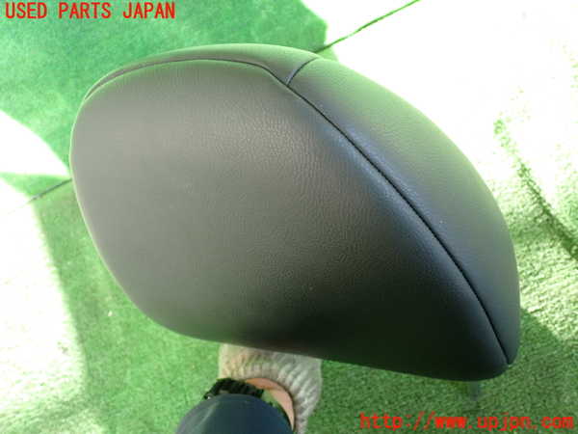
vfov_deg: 44.2
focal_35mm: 32
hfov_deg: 56.8
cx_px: 289
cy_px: 217
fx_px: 534
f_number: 2.4
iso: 320
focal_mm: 5.79
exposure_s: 1/125
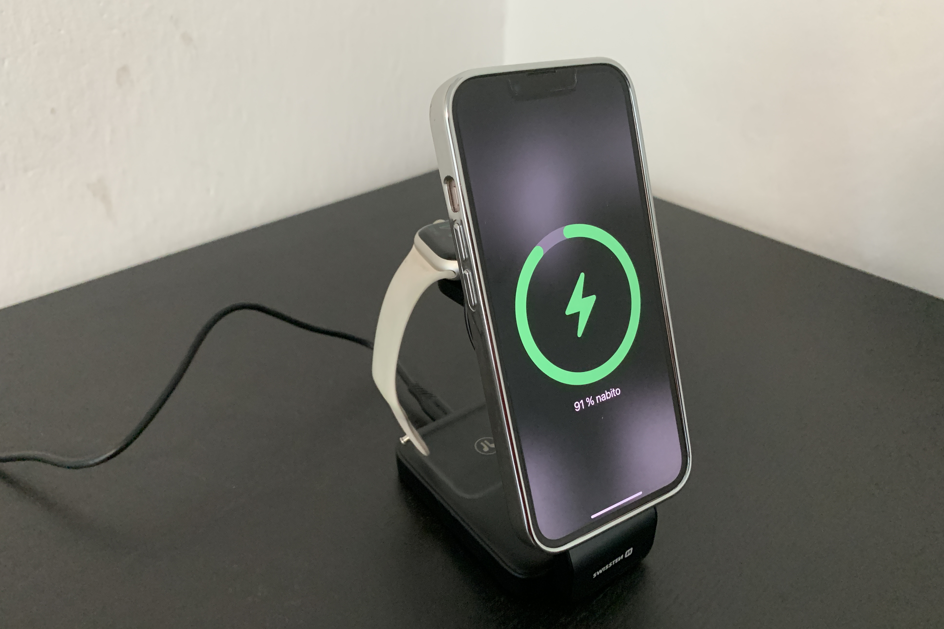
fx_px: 734
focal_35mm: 28
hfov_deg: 65.5
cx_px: 474
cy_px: 343
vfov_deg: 46.3
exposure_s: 1/60
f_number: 1.8
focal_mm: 4.25
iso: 400
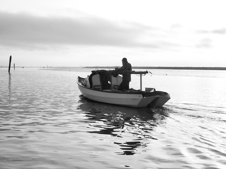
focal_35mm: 49
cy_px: 84
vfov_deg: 29.7
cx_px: 113
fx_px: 320
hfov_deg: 38.9
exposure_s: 1/500
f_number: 13
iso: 320
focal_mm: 8.99
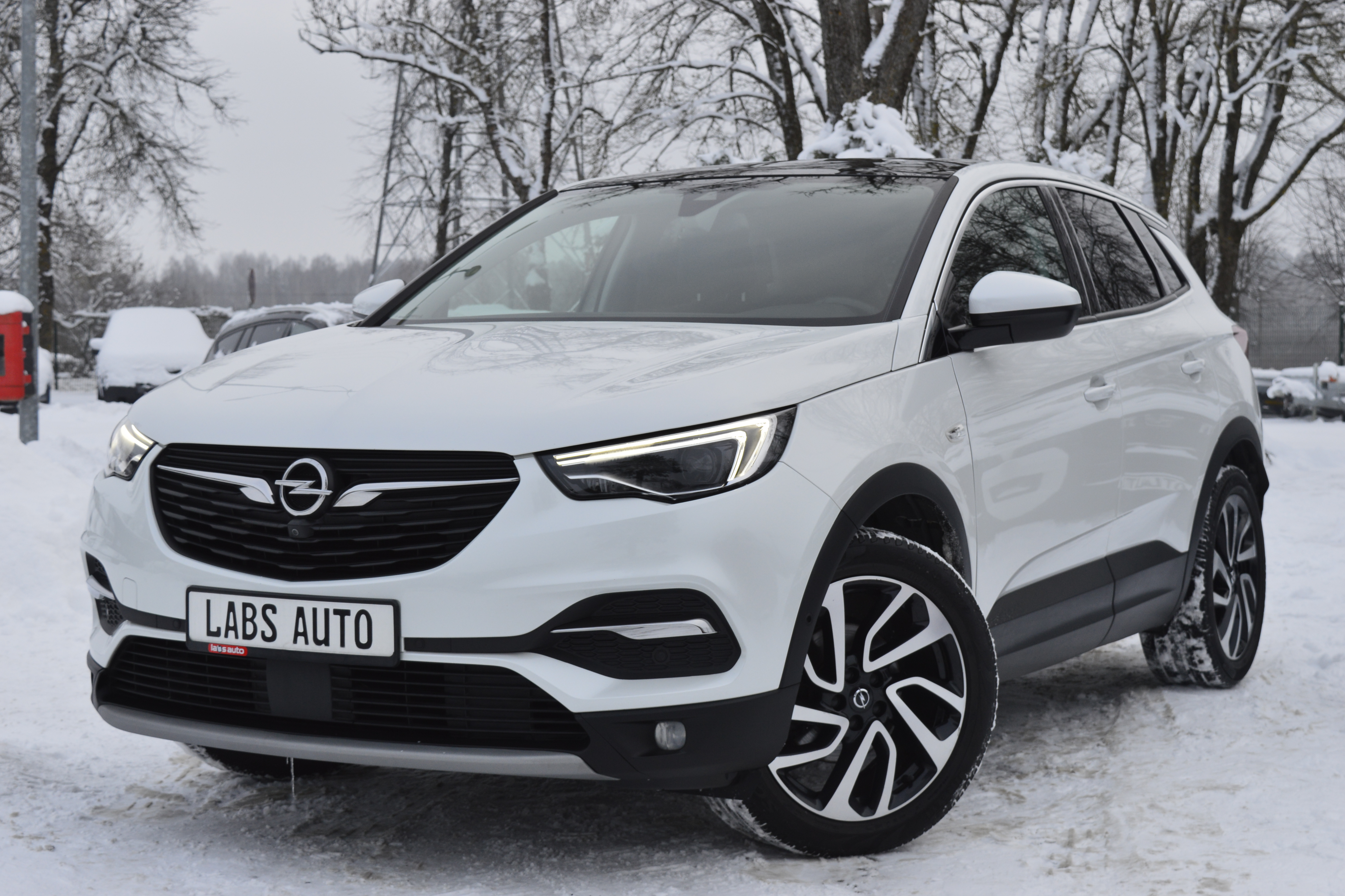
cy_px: 453
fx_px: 2279
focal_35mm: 61
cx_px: 671
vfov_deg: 22.3
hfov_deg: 32.9
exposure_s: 1/160
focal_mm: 40
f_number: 9
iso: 400
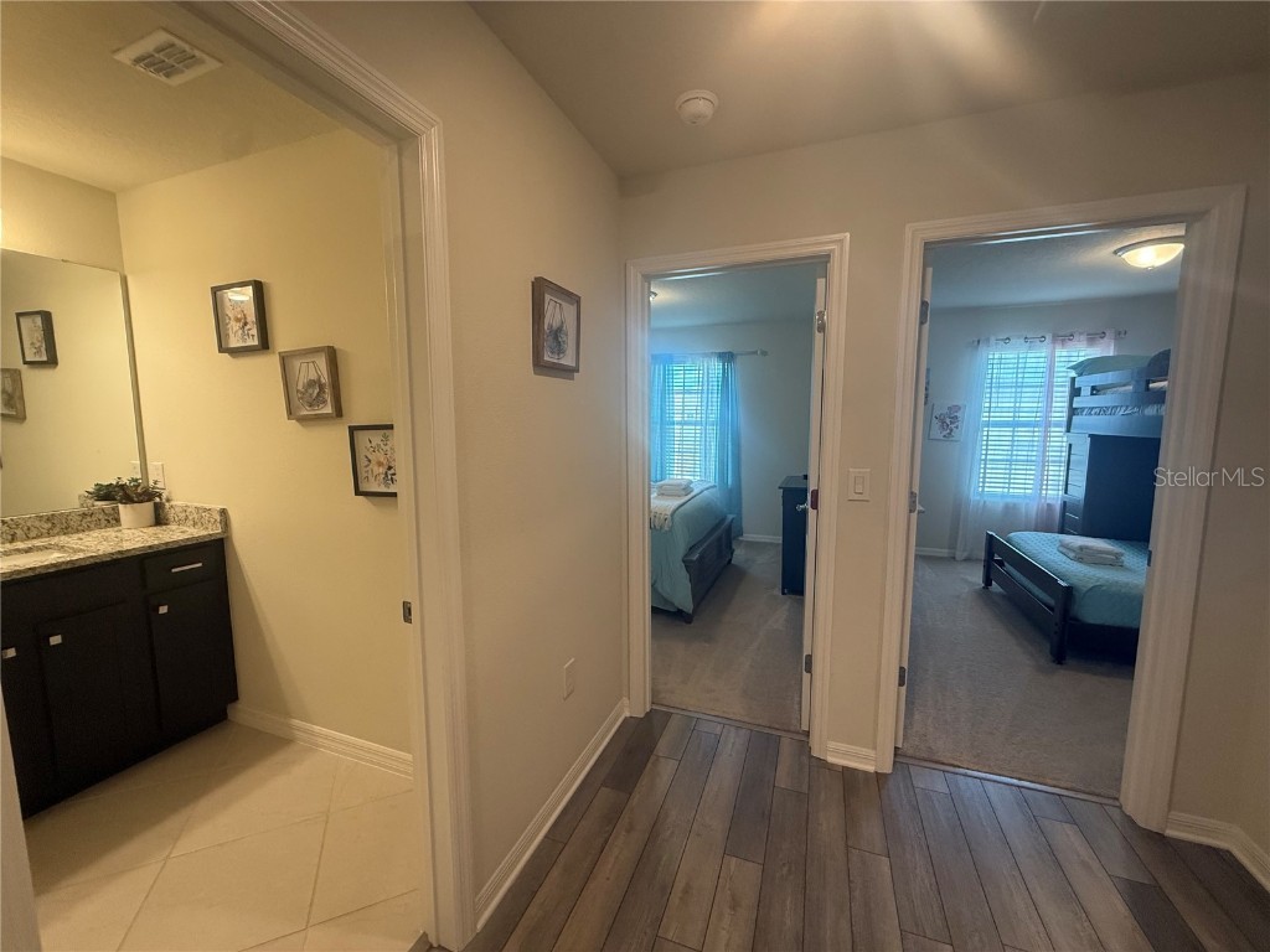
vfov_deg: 85.7
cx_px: 635
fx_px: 514
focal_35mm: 14
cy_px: 476
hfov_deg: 102.1
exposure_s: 1/120
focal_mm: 2.22
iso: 250
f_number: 2.2
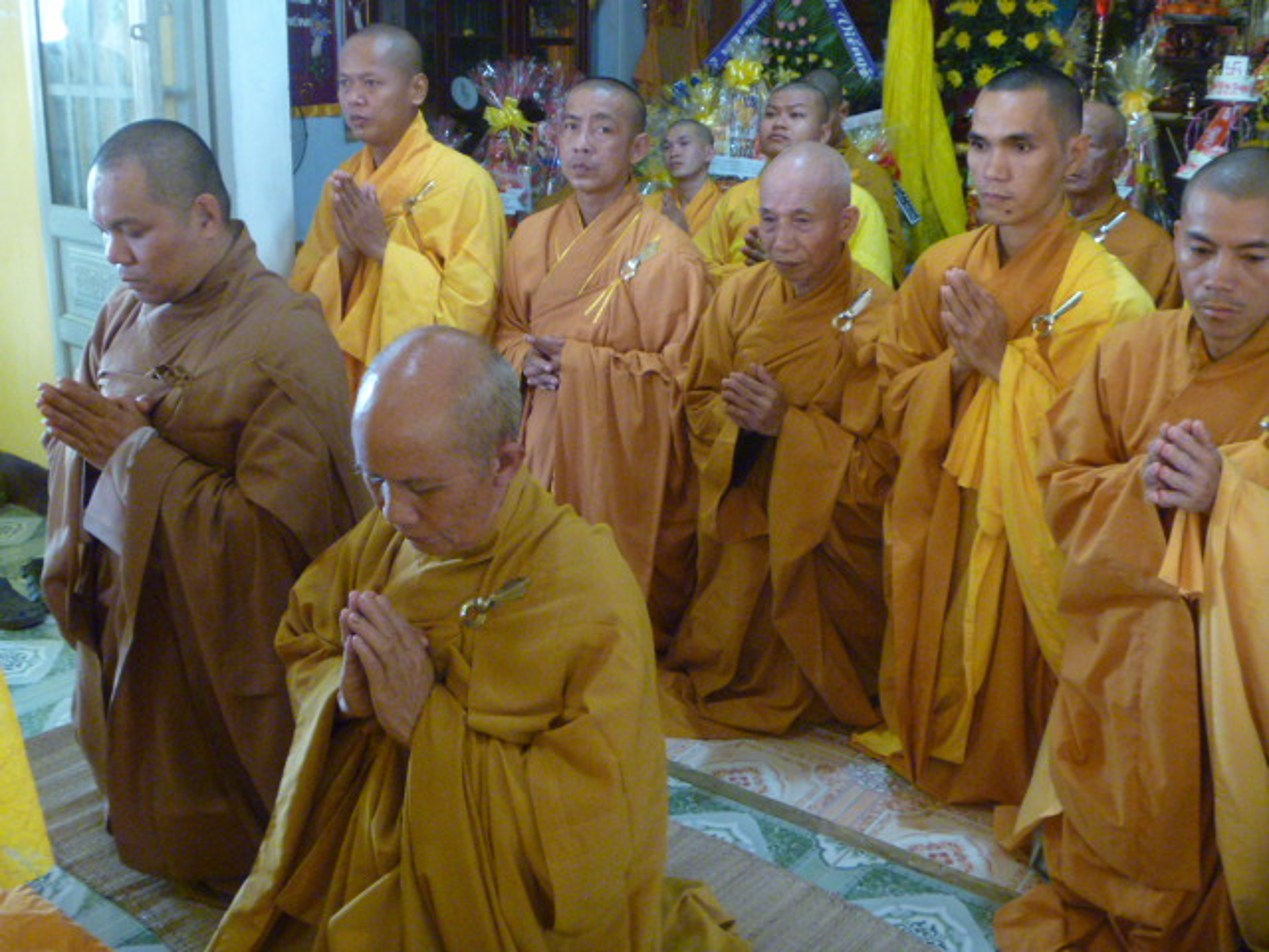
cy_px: 476
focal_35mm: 35
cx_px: 634
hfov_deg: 52.6
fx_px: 1283
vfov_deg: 40.7
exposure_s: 1/8
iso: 400
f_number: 3.5
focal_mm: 6.3
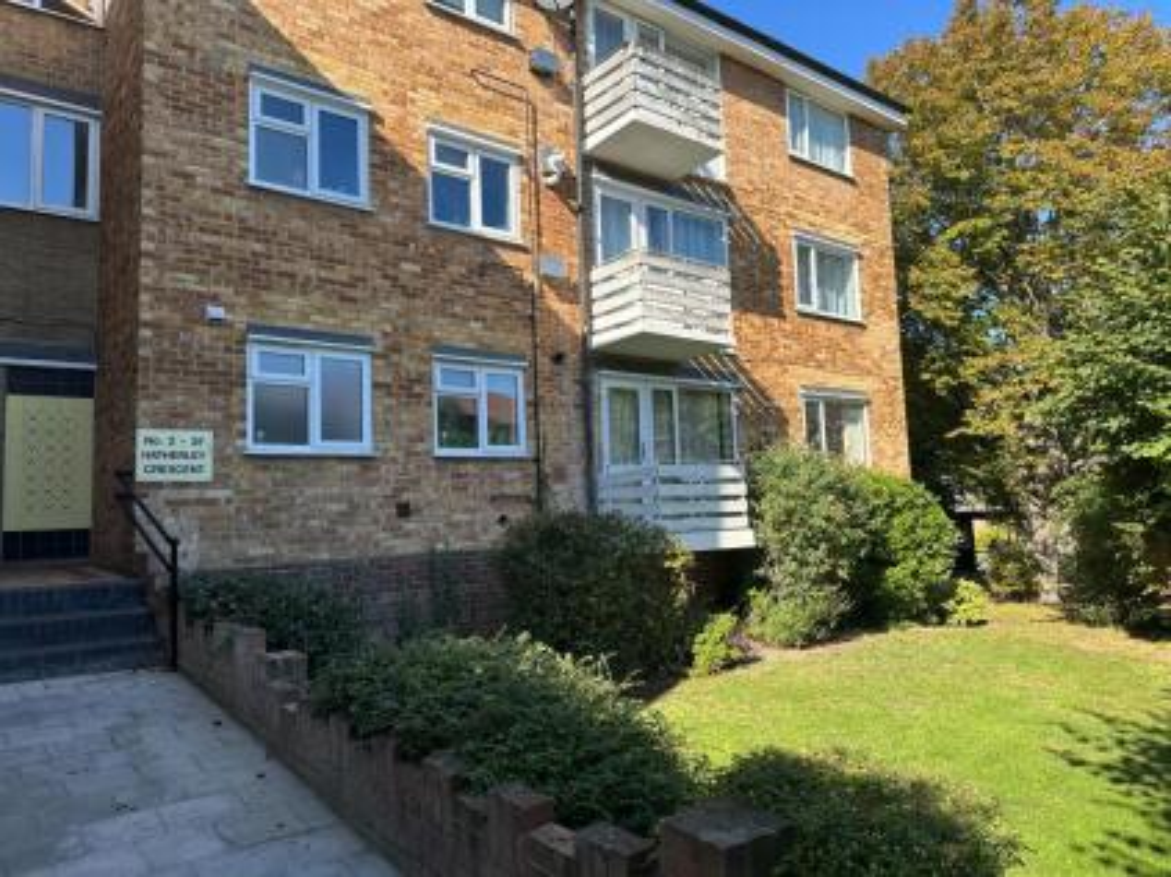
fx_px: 812
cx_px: 586
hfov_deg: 71.6
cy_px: 438
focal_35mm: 24
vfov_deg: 56.8
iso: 80
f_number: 1.78
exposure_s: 1/1393
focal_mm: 6.86
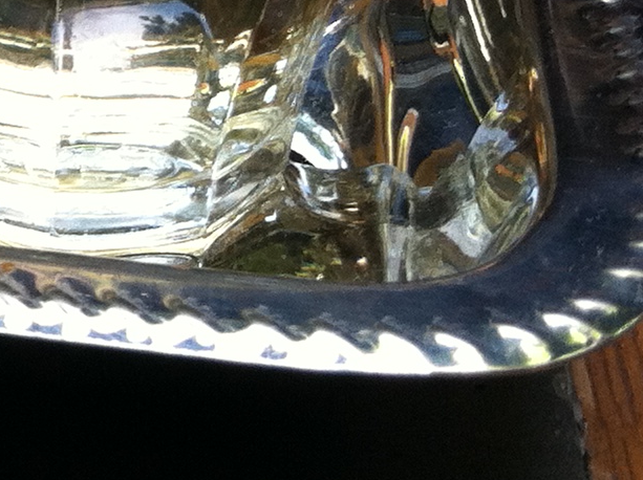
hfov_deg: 12.0
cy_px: -95
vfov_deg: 9.9
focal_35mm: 148
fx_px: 2745
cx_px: -616
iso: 100
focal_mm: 3.85
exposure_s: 1/60
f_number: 2.8
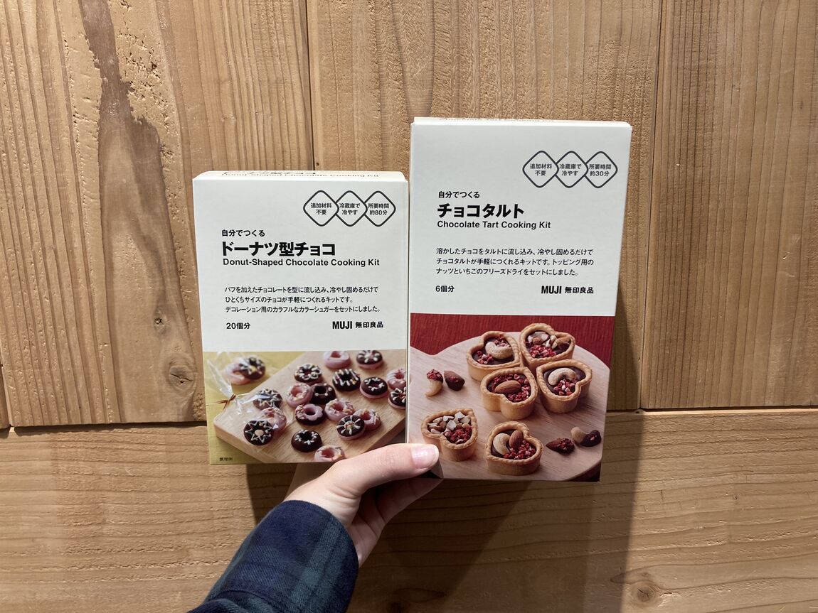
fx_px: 662
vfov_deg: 49.8
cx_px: 409
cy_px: 306
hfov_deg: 63.4
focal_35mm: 28
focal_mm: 3.99
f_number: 1.8
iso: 50
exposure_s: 1/60
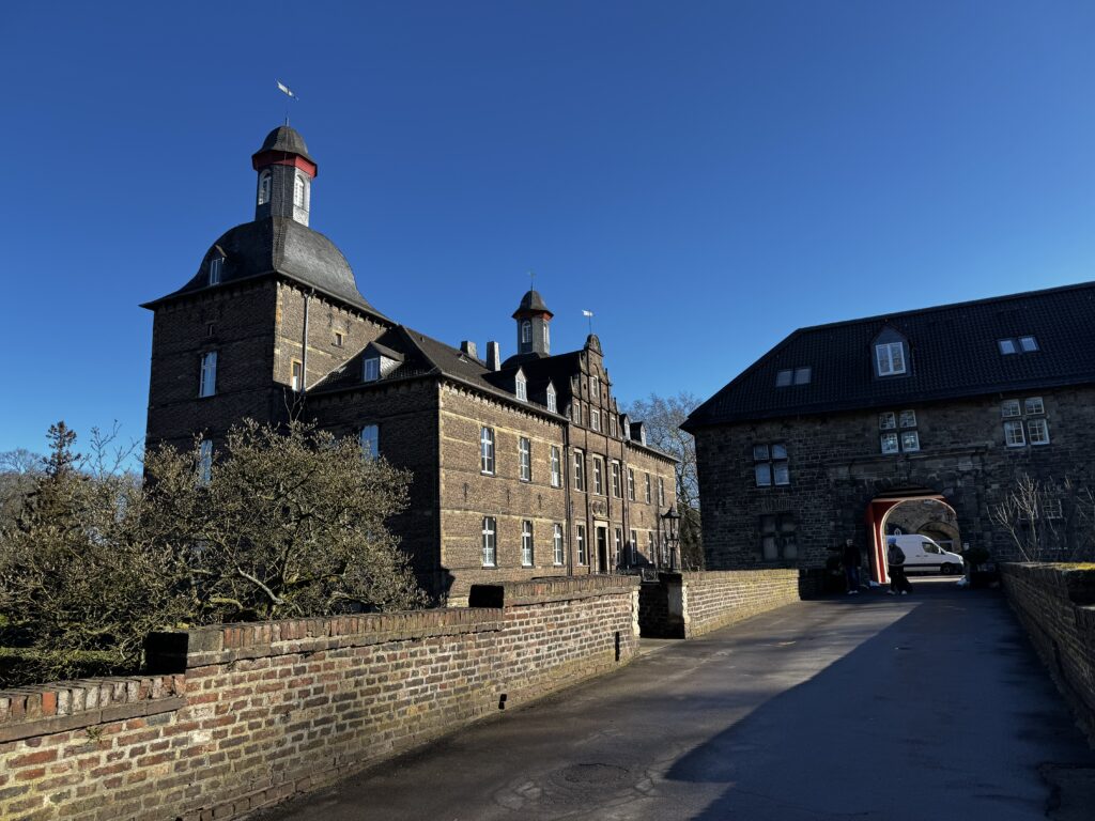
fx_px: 759
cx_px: 548
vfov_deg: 56.8
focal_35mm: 24
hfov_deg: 71.6
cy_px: 410
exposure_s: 1/1637
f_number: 1.78
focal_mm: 6.76
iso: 80
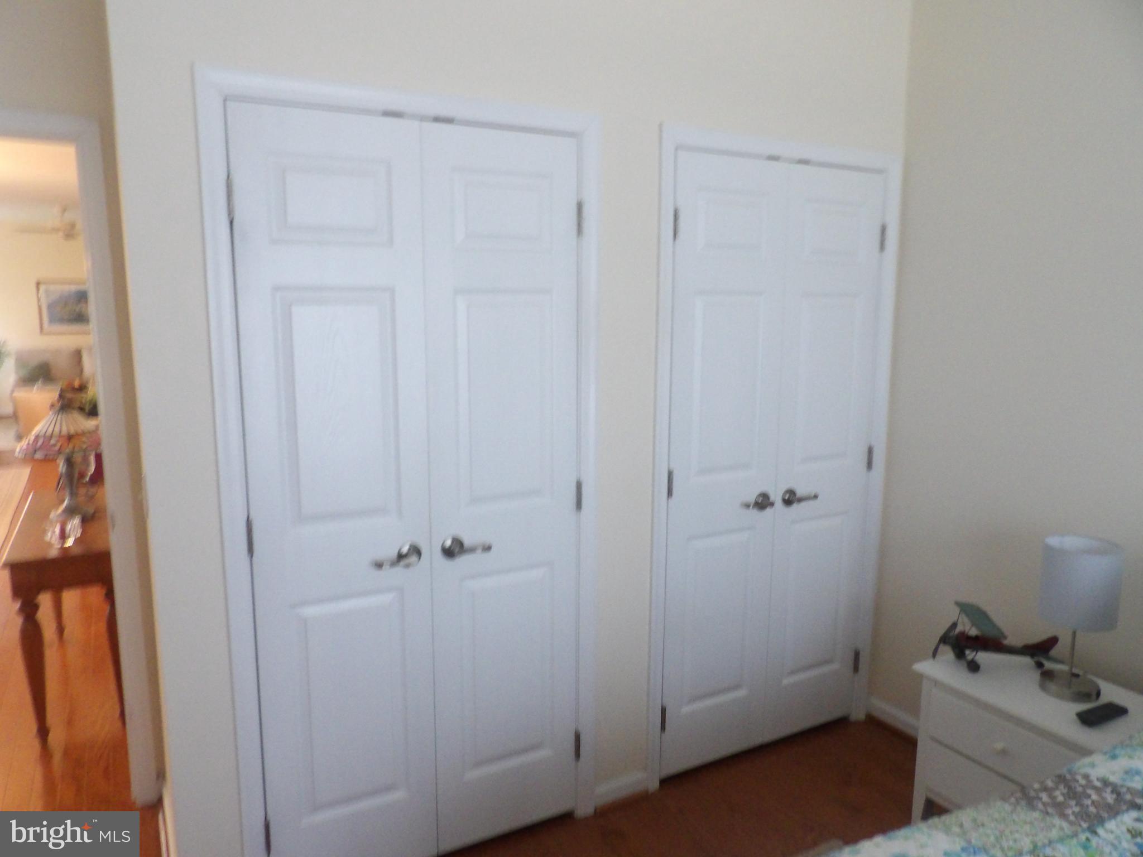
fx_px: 792
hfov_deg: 71.6
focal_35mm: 24
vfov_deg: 56.8
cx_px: 572
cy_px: 428
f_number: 3.2
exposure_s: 1/17
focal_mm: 4.3
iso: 750
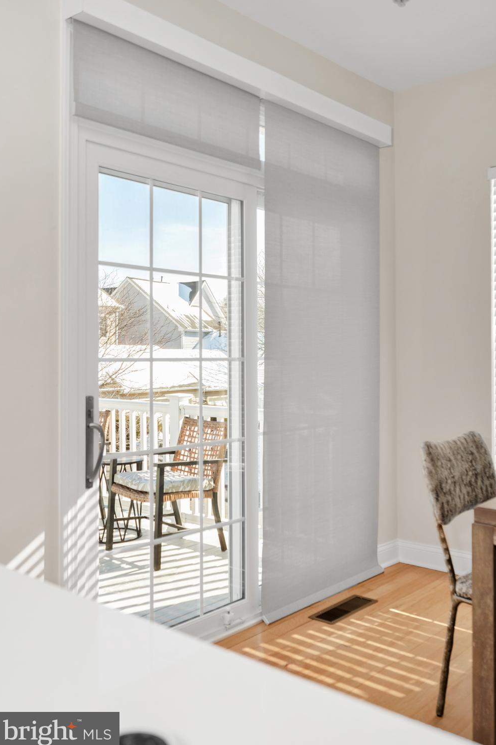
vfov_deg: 60.3
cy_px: 368
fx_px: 642
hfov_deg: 42.3
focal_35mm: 31
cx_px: 250
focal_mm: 30
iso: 125
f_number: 4
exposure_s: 1/200
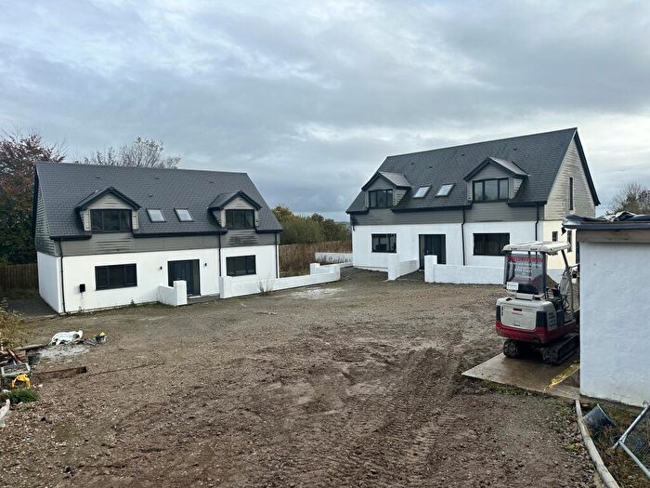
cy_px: 244
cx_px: 325
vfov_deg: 56.8
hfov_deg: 71.6
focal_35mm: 24
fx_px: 451
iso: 80
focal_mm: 6.86
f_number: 1.78
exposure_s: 1/2155
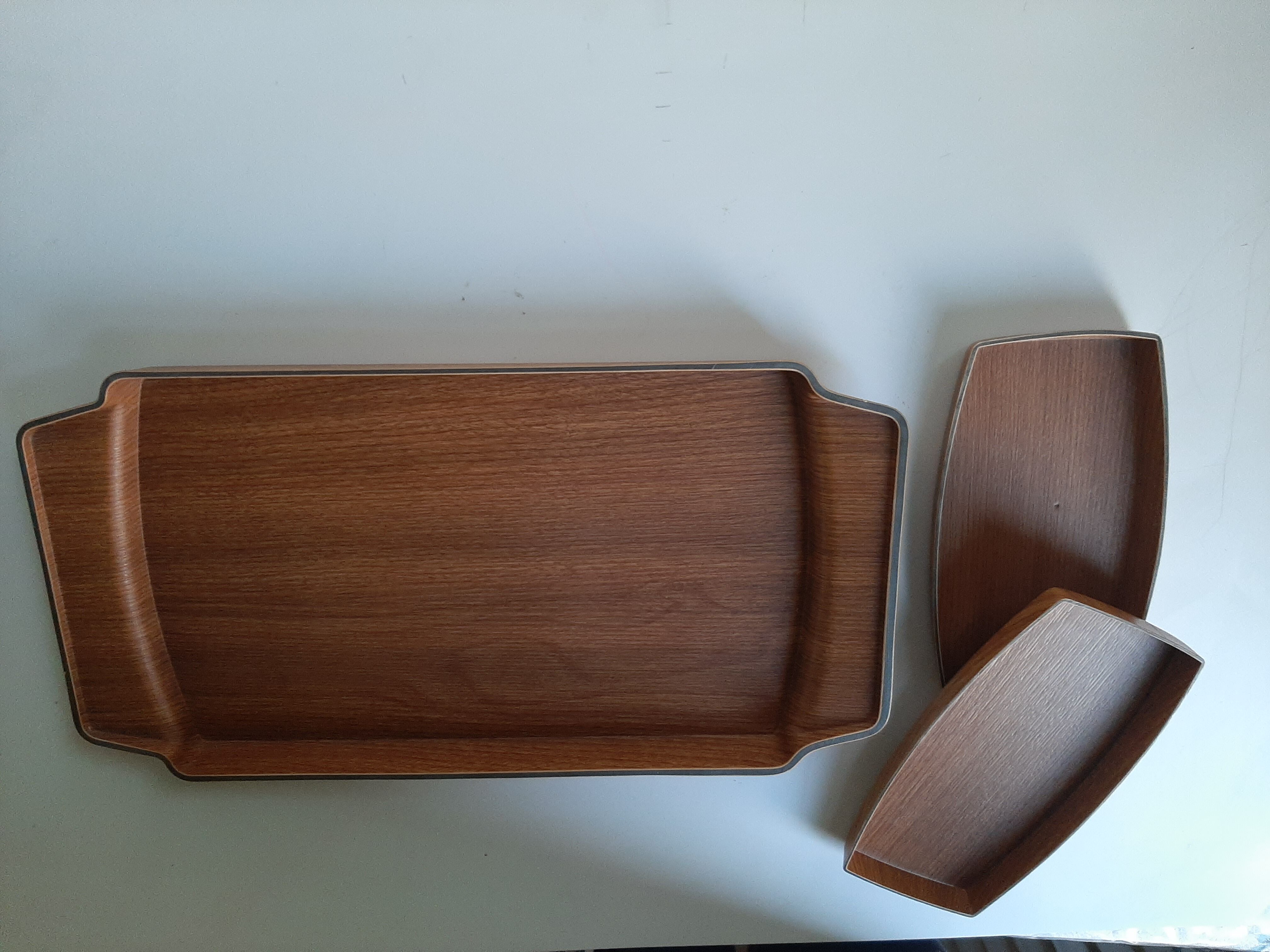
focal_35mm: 26
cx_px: 635
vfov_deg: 53.1
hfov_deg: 67.3
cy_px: 476
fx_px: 954
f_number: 1.7
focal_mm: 3.93
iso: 160
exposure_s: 1/50
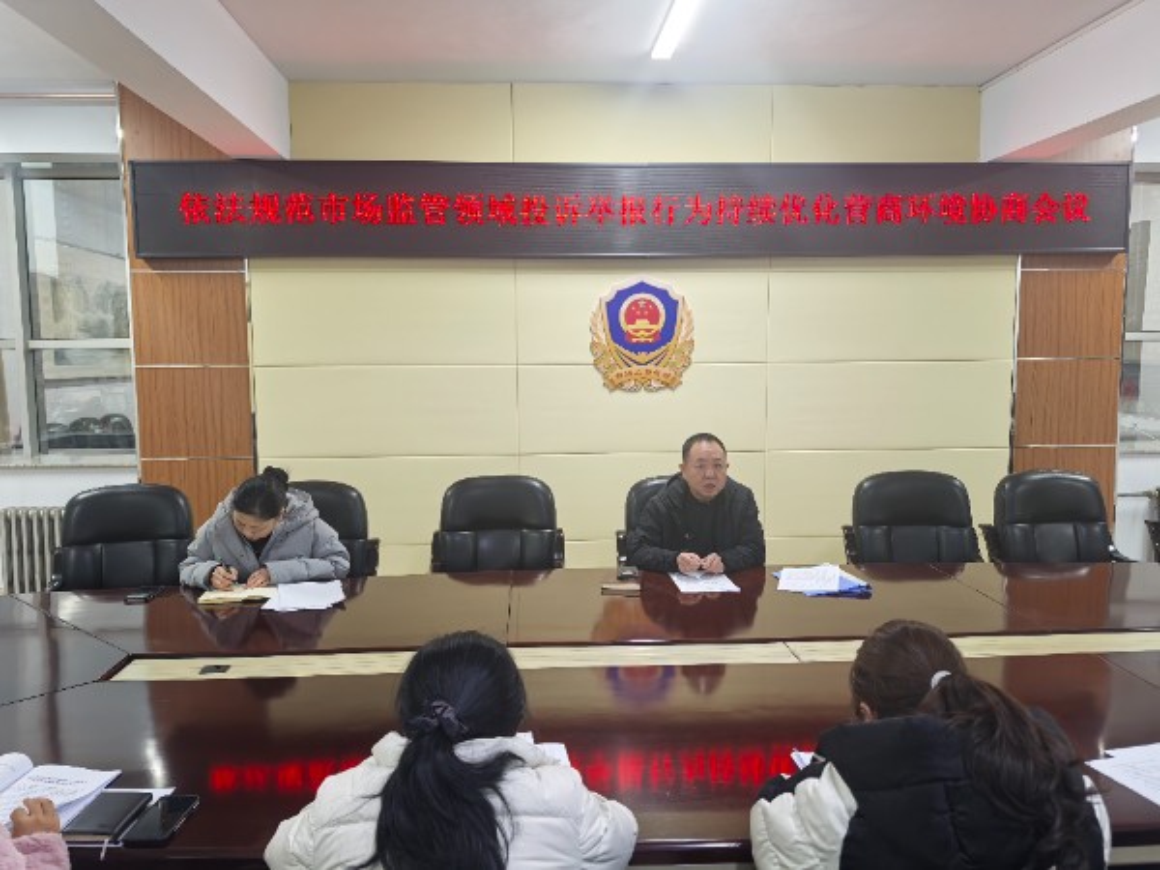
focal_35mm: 27
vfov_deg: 51.4
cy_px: 435
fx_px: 905
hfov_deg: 65.3
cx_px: 580
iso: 100
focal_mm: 6.98
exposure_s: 1/100
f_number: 1.4
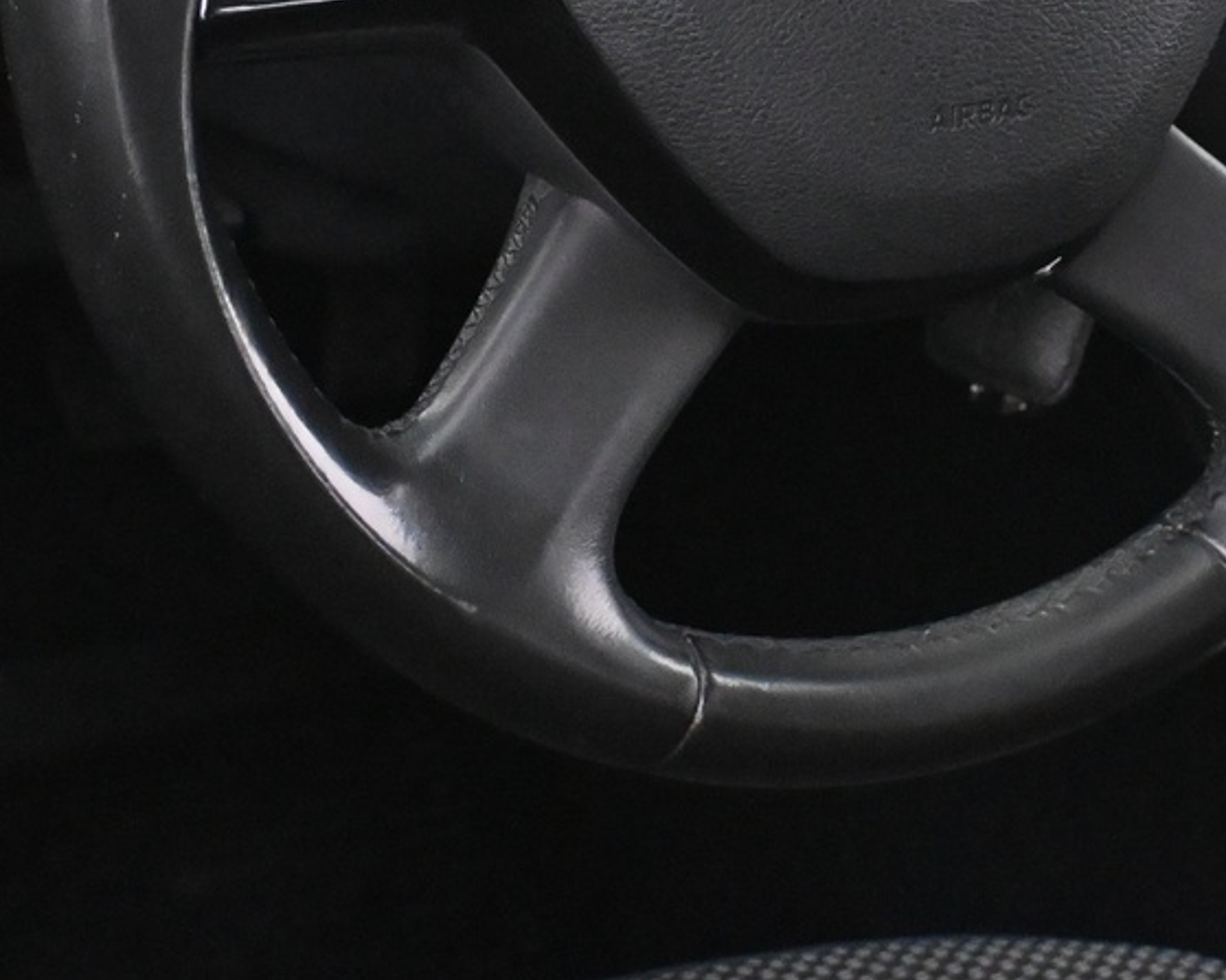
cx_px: 831
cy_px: -158
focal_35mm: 106
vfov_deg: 14.1
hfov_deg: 18.1
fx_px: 3846
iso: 8000
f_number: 4.5
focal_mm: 26
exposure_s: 1/40
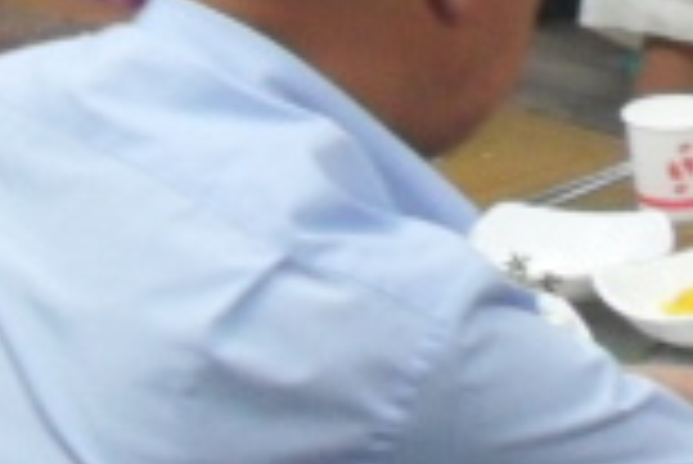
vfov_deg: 5.6
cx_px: 1544
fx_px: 4663
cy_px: -441
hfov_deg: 8.0
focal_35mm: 242
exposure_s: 1/20
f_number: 2.8
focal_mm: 6.2
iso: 200
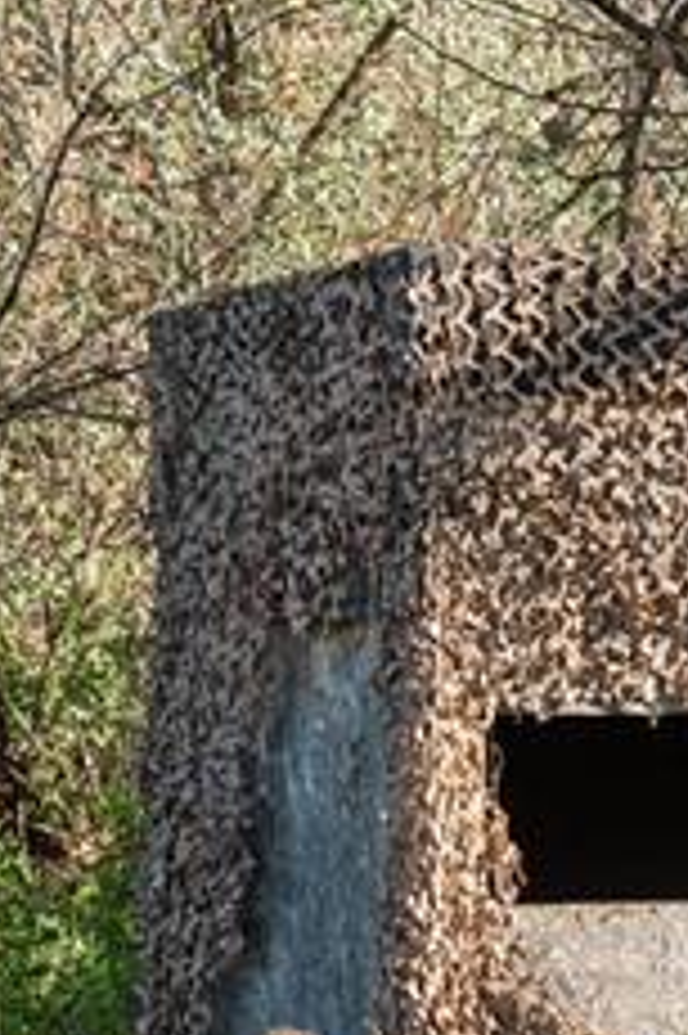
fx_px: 7091
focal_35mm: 247
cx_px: 872
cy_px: 670
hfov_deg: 5.5
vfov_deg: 8.3
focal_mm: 74
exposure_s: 1/400
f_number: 6.3
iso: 400
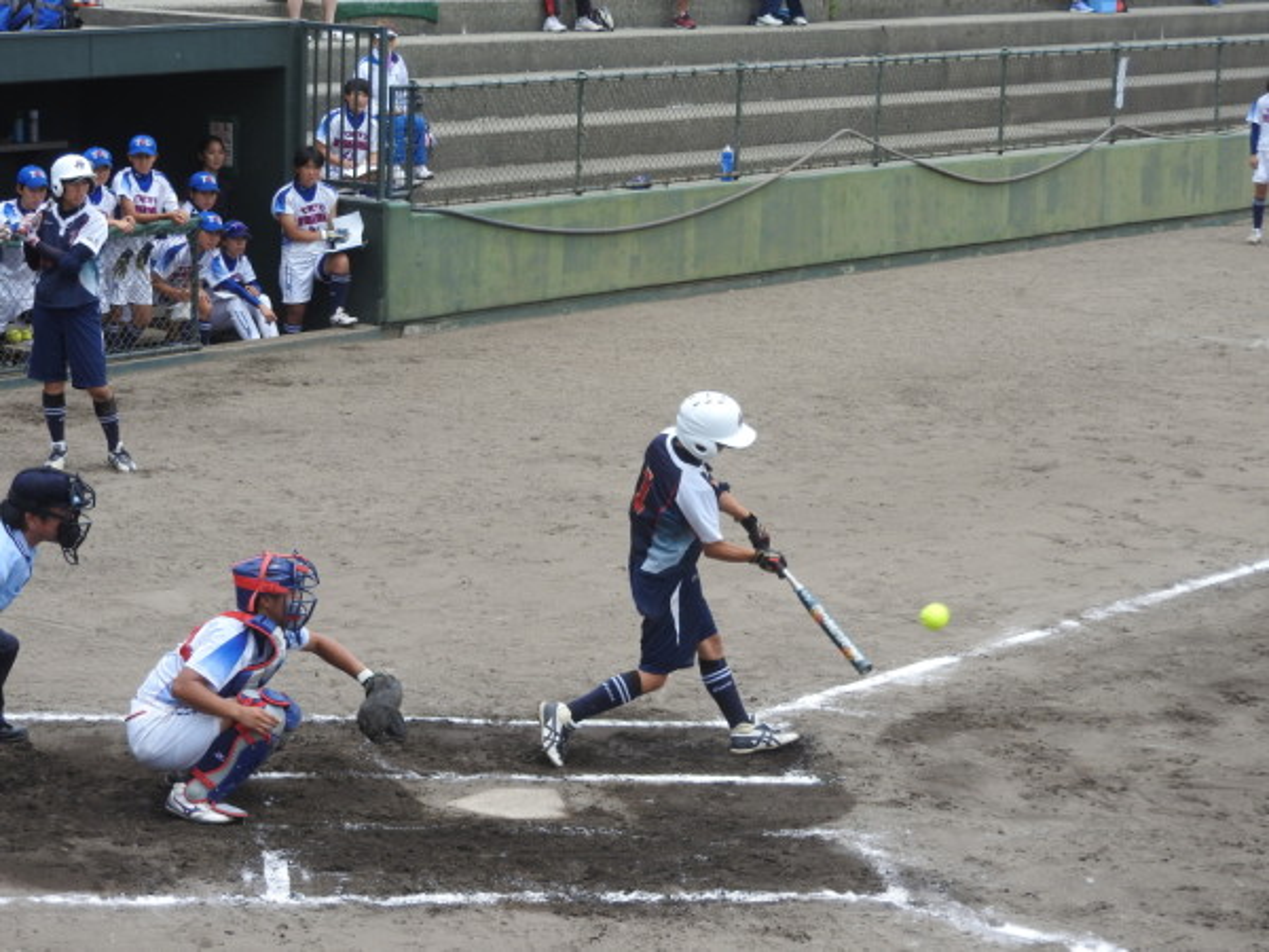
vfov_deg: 14.1
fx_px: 3849
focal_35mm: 105
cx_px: 634
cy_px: 476
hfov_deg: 18.7
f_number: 4.8
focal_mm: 18.8
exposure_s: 1/400
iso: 100
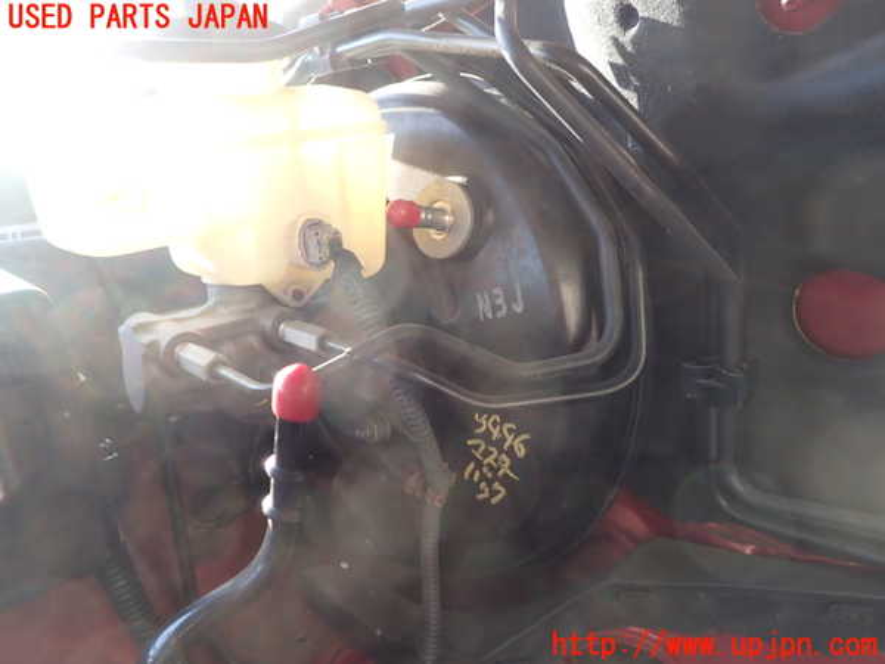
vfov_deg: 54.9
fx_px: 639
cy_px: 332
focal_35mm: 25
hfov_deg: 69.4
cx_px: 442
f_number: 2.8
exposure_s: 1/80
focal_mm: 4.5
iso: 100
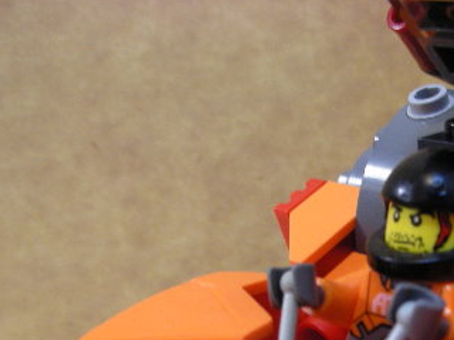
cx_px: 346
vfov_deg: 20.5
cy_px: 314
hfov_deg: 27.4
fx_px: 918
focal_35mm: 70
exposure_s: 1/3.9
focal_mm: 5.8
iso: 159
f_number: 3
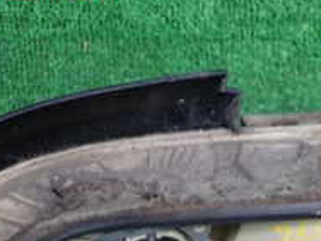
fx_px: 890
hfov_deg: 20.0
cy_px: 347
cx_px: 302
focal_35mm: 96
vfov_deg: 14.5
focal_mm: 5.4
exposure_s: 1/40
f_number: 2.3
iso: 200
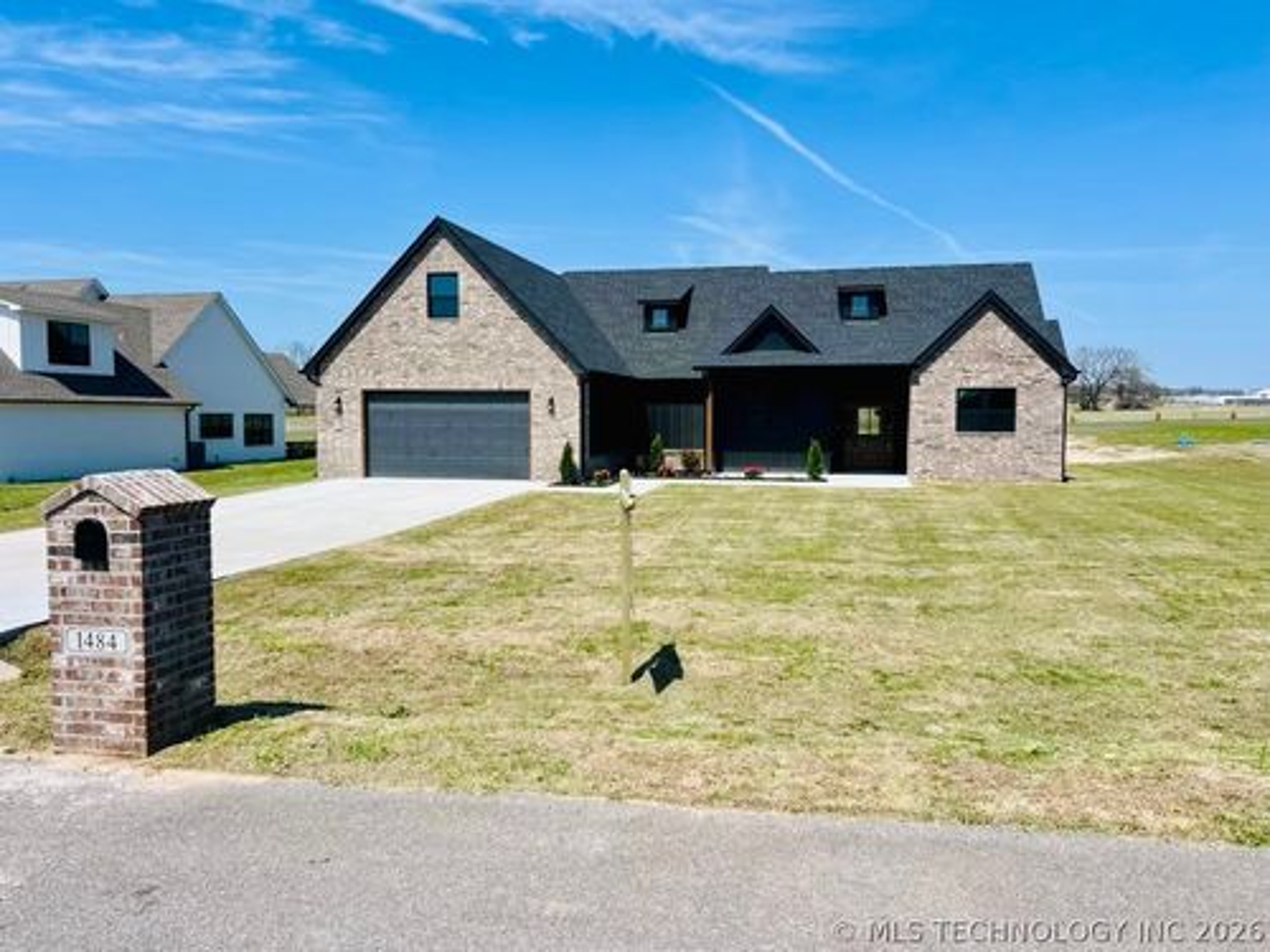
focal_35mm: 26
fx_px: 954
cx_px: 635
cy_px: 476
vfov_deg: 53.1
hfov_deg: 67.3
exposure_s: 1/5076
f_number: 1.5
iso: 50
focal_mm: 5.7
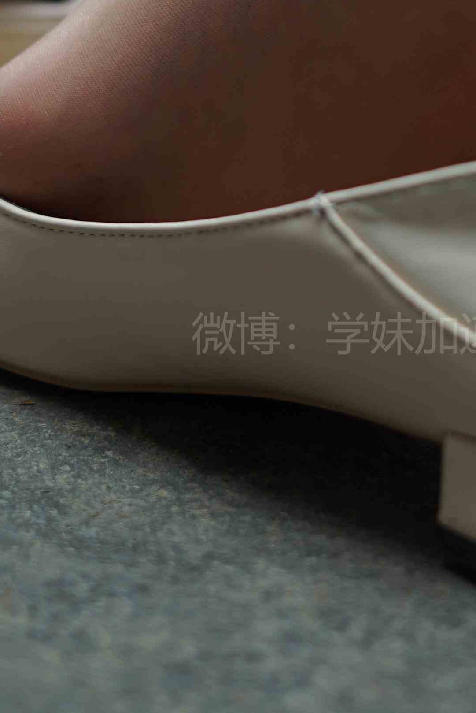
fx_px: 2594
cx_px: 458
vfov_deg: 15.2
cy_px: -106
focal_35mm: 131
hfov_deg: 10.4
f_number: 2.8
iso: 100
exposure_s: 1/125
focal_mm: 50
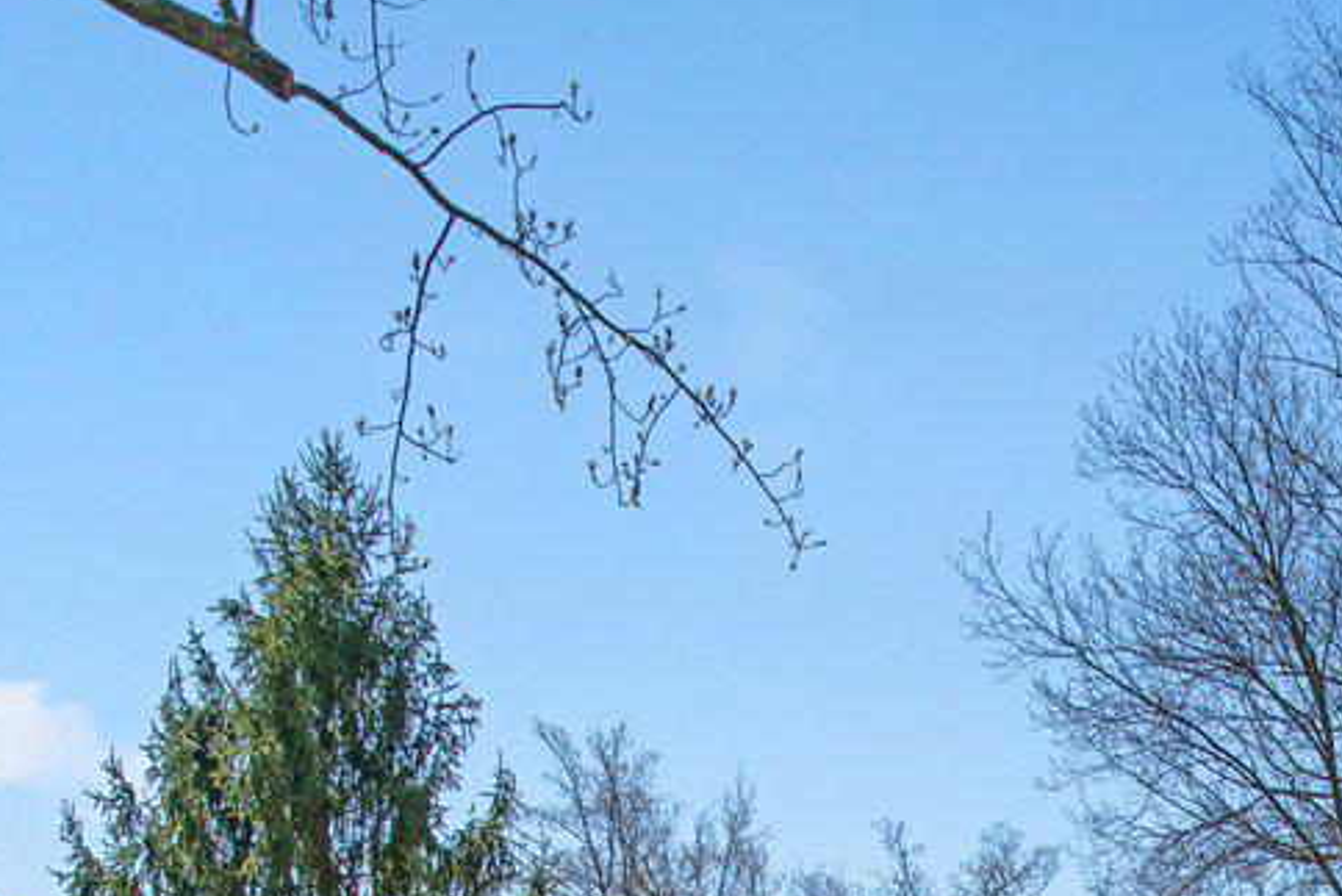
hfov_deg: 26.1
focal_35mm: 72
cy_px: 1717
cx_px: 1447
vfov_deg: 15.6
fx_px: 2685
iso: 400
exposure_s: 1/350
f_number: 9.5
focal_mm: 17
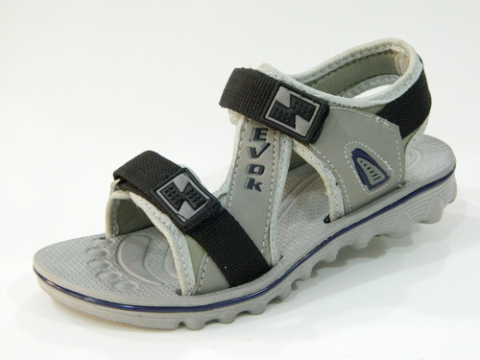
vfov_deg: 21.0
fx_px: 971
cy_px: 180
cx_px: 240
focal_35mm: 70
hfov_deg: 27.8
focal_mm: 12.6
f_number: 4
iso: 400
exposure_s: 1/10
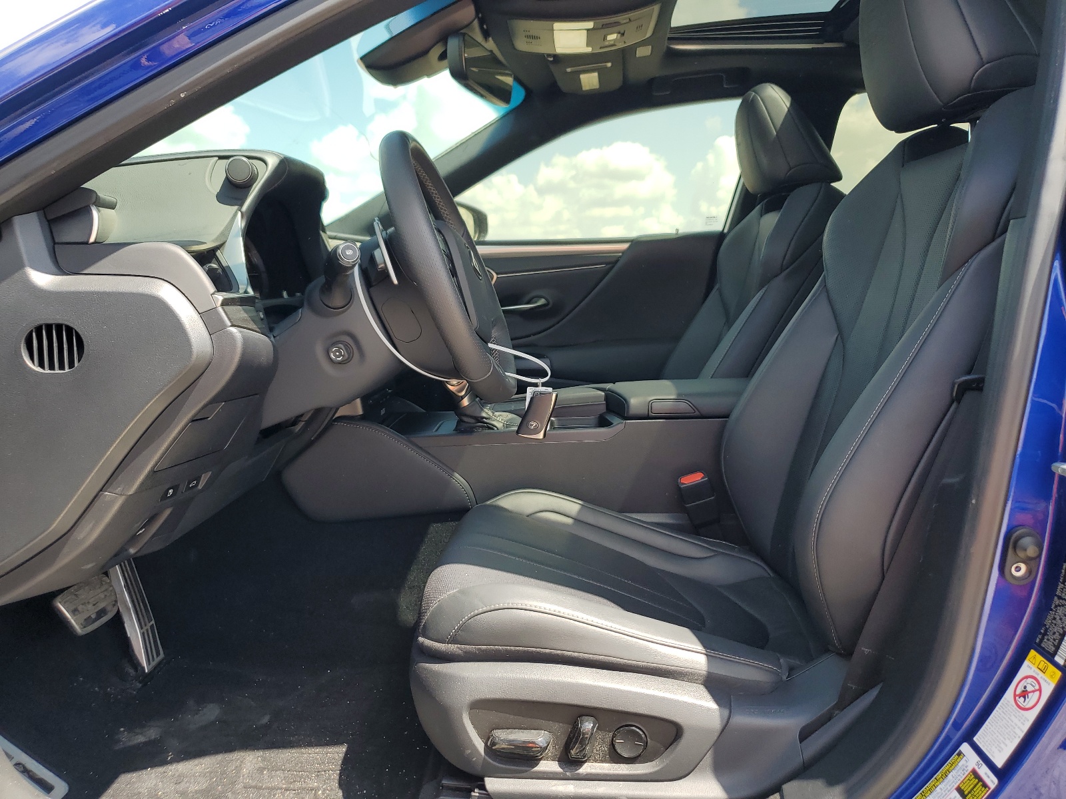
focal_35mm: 26
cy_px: 400
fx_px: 801
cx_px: 533
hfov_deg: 67.3
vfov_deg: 53.1
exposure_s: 1/556
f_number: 1.5
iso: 50
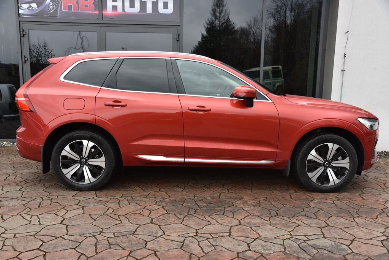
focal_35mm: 32
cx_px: 194
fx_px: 346
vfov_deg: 41.2
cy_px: 130
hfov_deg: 58.7
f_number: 6.3
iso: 500
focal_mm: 32
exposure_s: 1/160
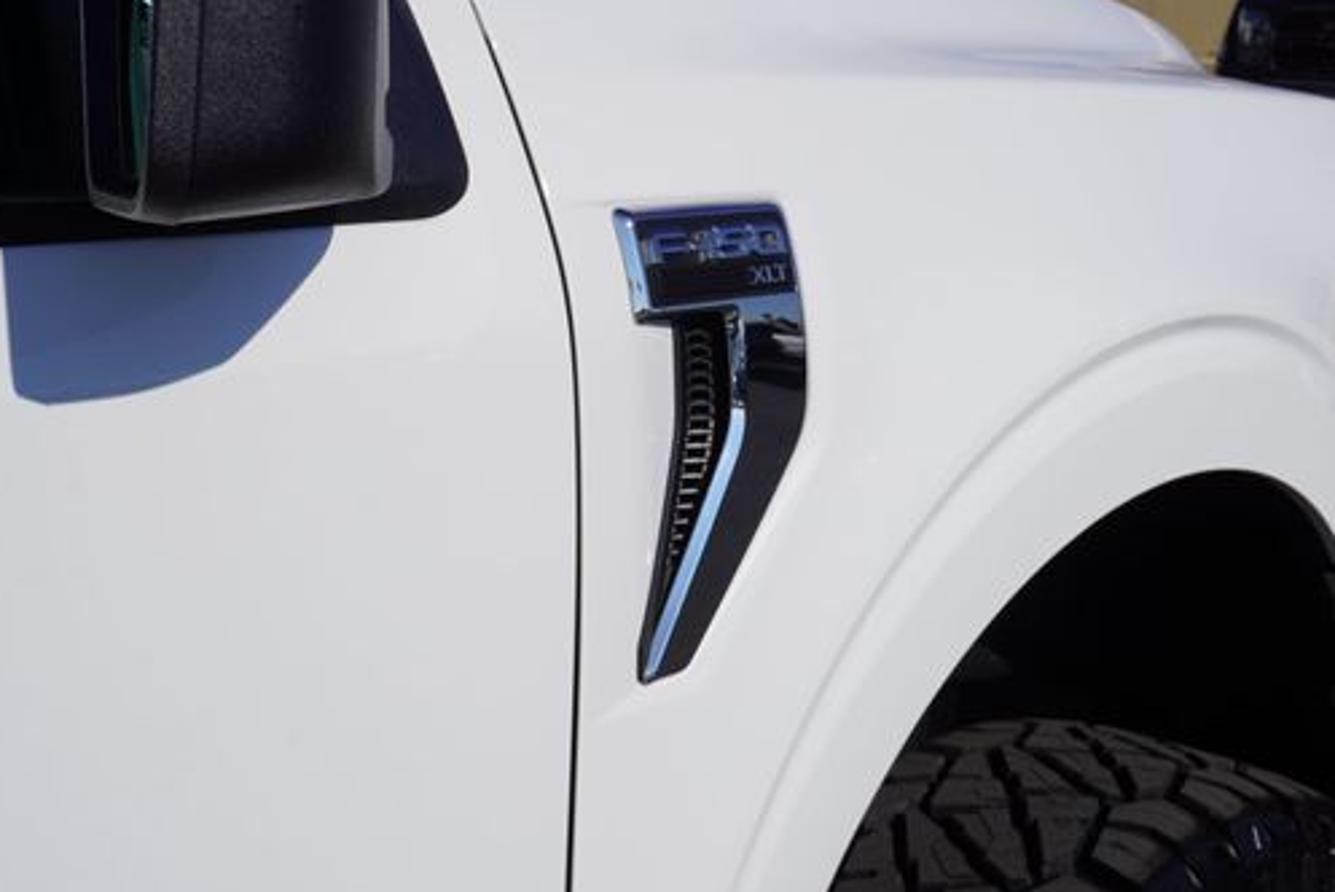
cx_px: 690
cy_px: 465
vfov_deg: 23.4
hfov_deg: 34.5
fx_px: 2152
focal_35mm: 58
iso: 100
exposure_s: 1/400
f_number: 11
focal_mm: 30
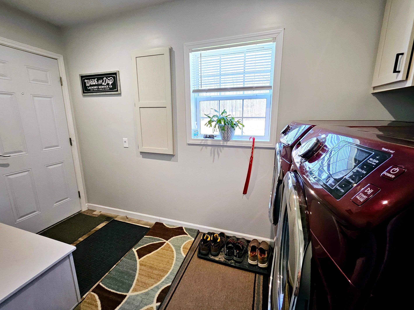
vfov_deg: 85.7
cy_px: 153
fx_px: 167
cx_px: 205
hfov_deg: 102.1
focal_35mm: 14
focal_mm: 1.7
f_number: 2.2
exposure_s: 1/60.2
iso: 200
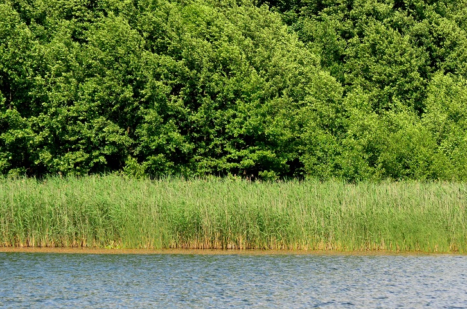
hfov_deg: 8.0
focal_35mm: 258
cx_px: 313
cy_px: 129
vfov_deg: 5.3
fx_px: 3335
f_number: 5
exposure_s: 1/6400
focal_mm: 125
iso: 1600
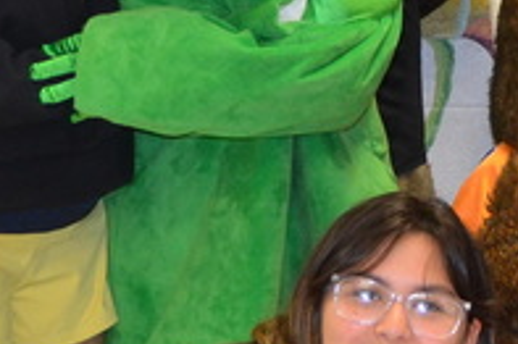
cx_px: 797
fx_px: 2688
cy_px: -30
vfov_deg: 7.3
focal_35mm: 187
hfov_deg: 10.6
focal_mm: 24
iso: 900
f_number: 3.8
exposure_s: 1/60
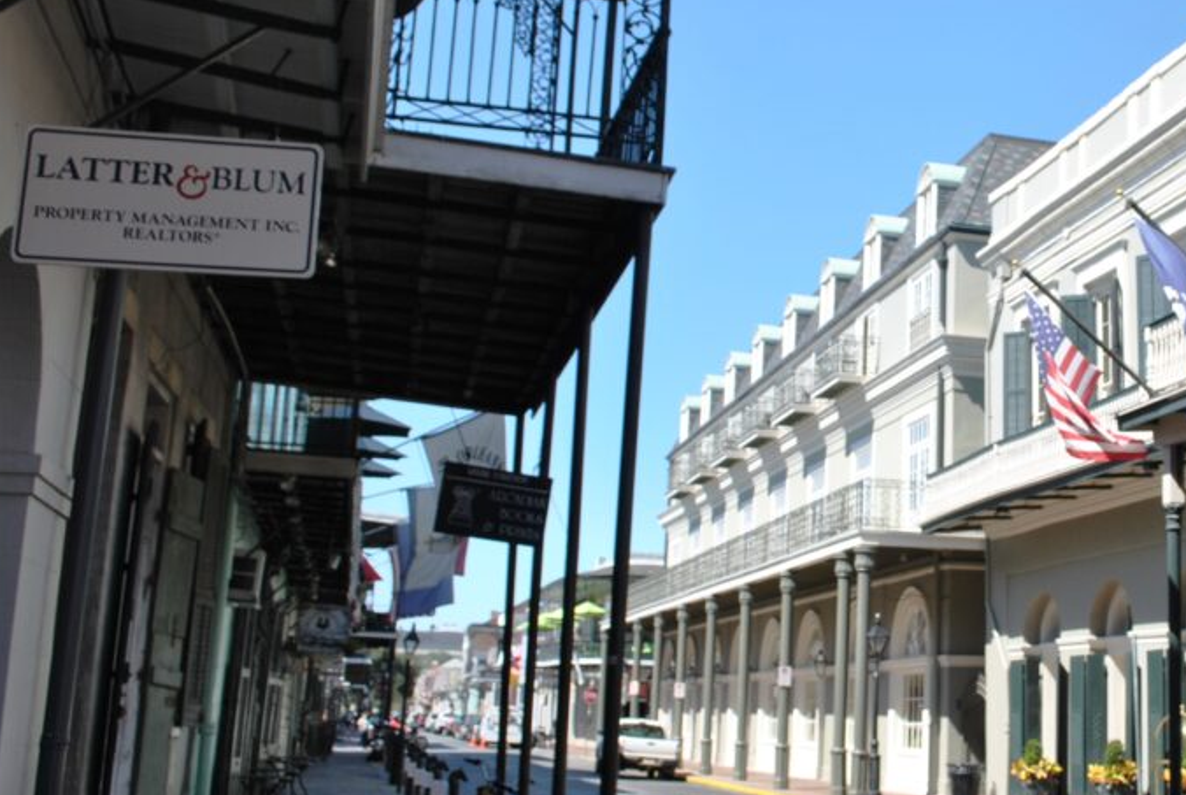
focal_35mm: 53
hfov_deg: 35.9
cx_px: 992
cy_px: 318
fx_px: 1749
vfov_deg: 25.6
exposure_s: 1/250
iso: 100
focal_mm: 20
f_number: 8
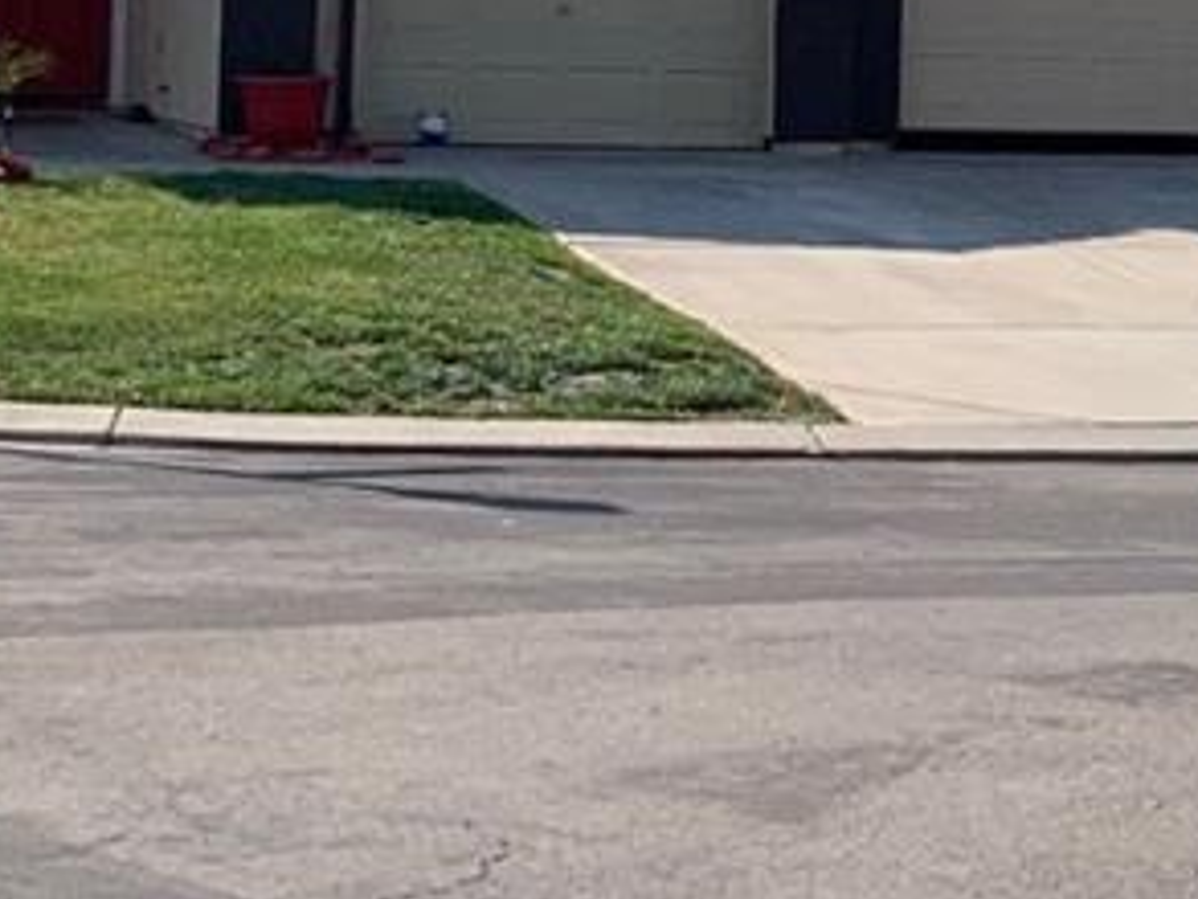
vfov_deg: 11.0
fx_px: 4605
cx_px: 789
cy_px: -37
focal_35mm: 133
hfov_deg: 14.8
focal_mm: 4.25
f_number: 1.8
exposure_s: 1/2833
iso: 25
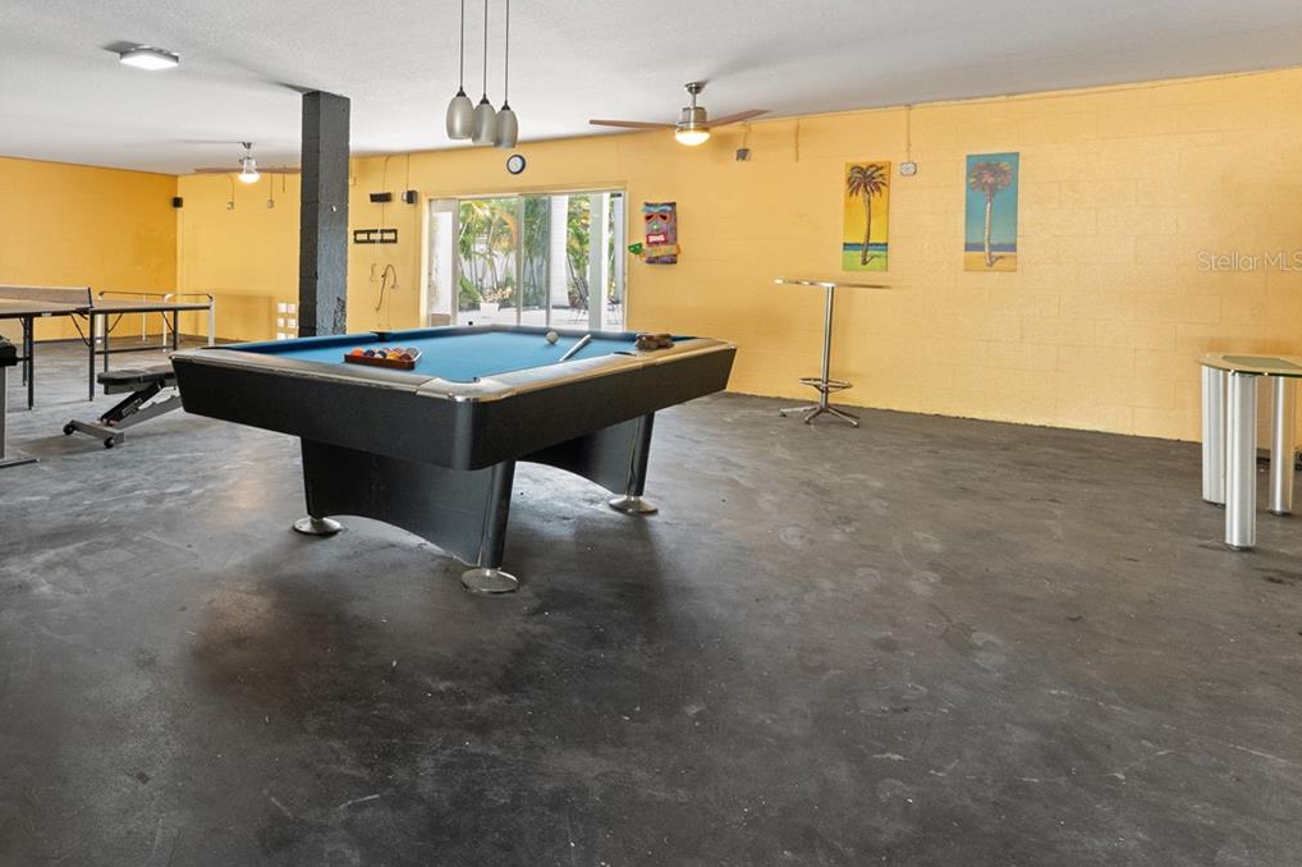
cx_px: 288
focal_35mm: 22
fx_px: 795
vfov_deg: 55.5
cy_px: 261
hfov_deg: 71.8
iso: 4000
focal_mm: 14
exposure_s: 1/30
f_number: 9
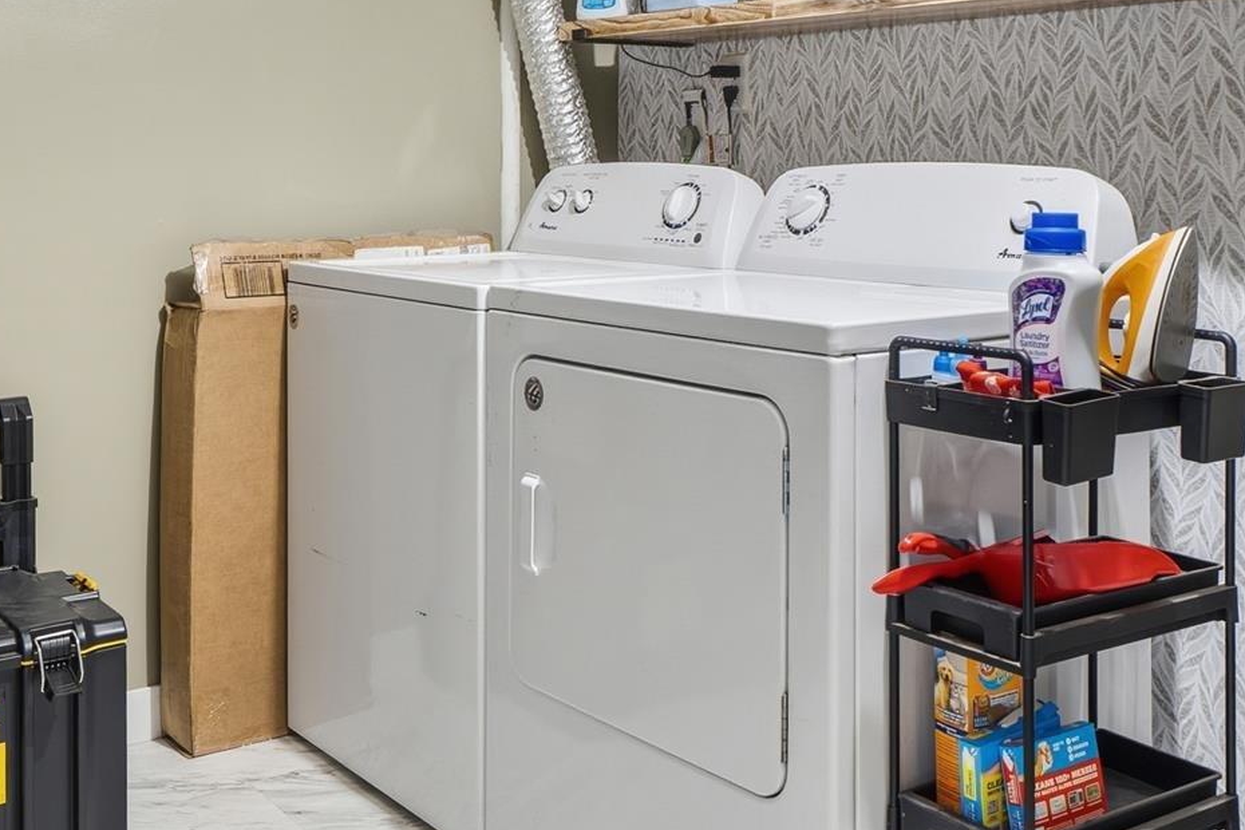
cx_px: 586
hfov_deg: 45.4
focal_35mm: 43
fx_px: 1487
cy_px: 139
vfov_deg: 30.3
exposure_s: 2.5
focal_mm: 16
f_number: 8
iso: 250
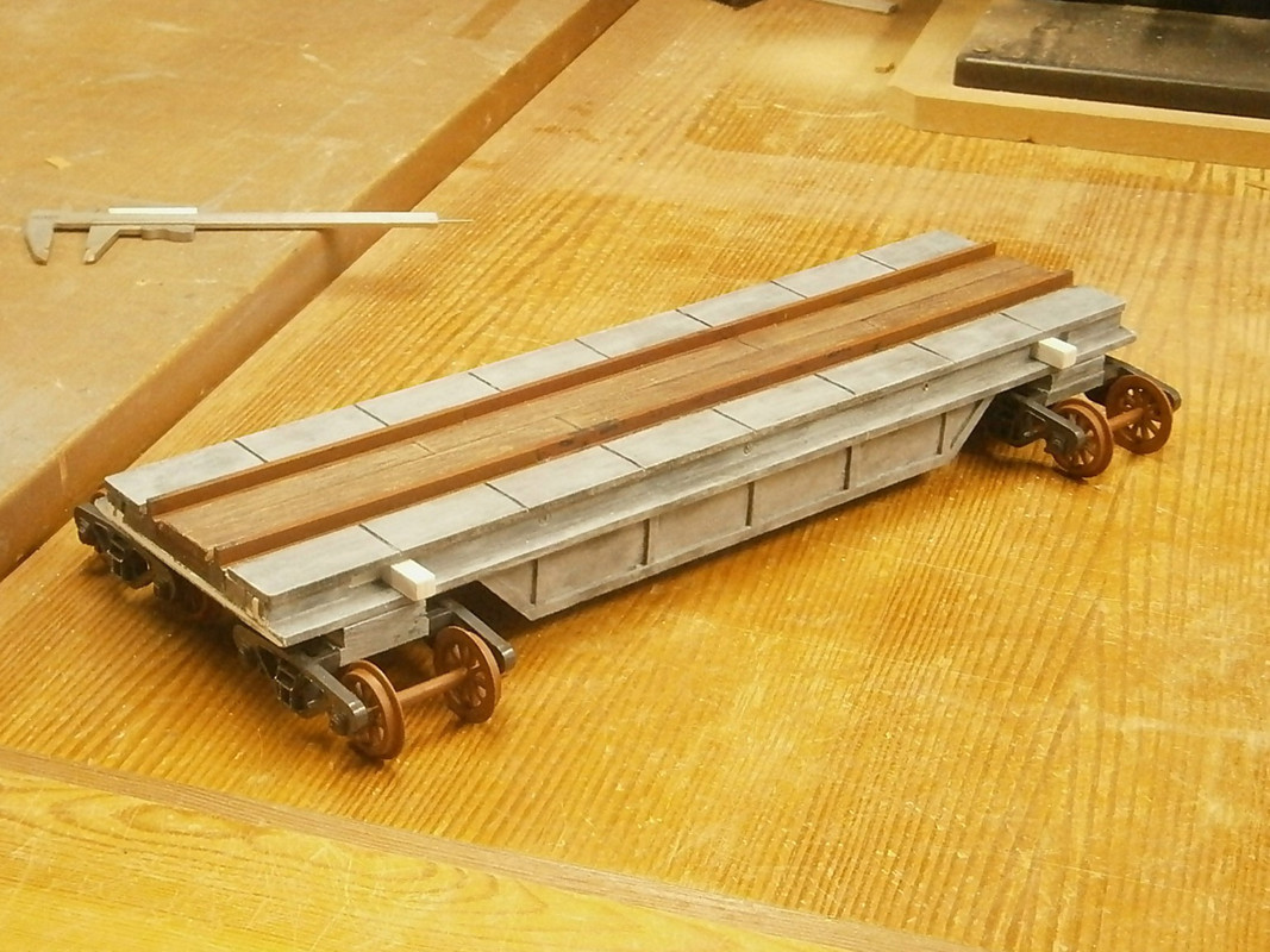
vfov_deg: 30.9
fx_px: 1724
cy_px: 476
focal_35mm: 47
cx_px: 635
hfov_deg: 40.4
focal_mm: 8.3
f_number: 3.4
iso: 800
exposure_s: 1/25
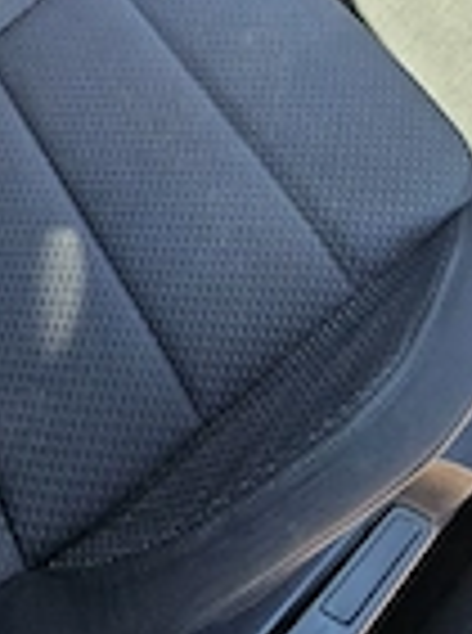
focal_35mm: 37
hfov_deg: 35.5
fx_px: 676
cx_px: 22
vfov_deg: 32.0
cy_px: -256
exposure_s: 1/101
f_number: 2.2
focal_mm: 2.2
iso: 50
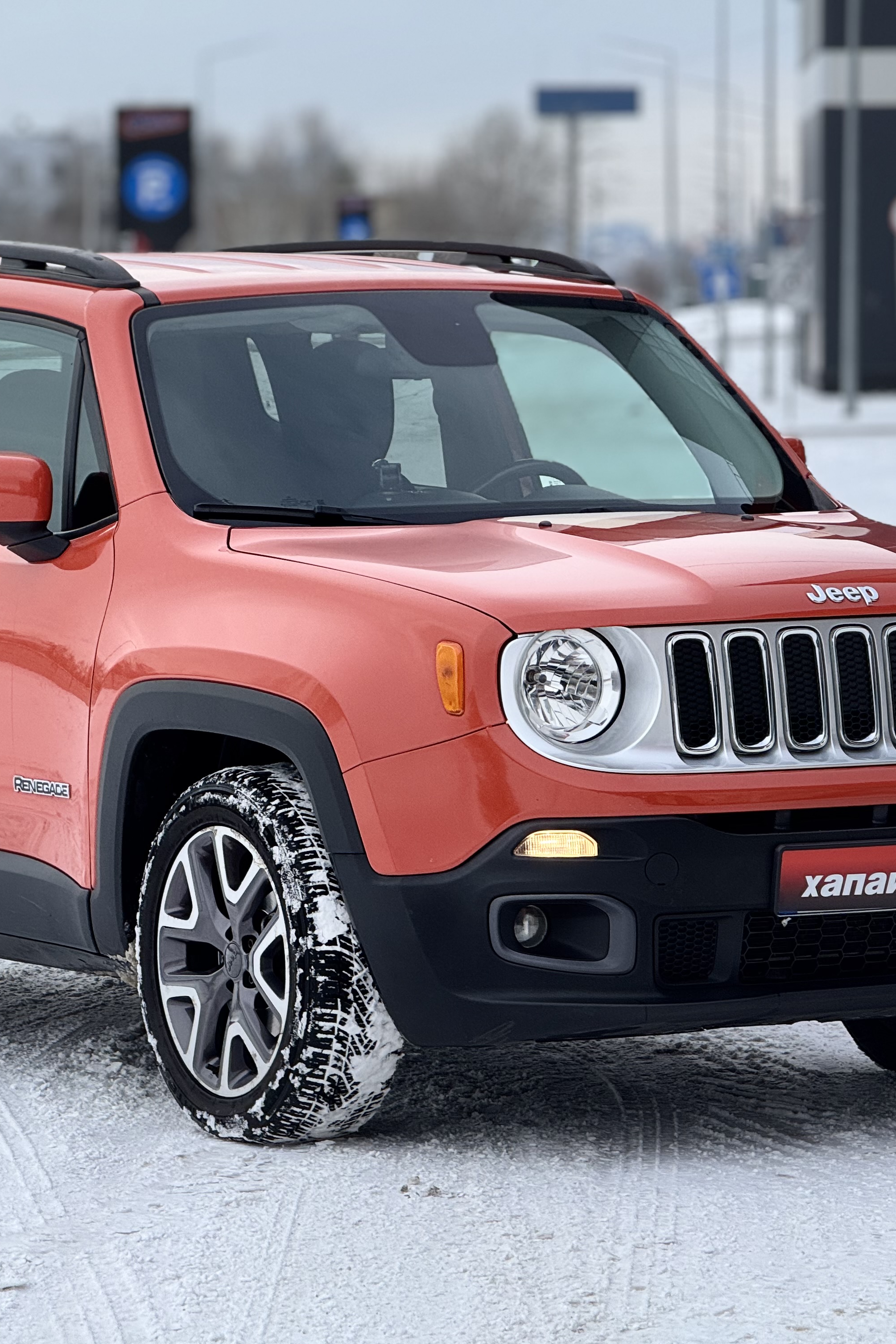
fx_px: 6233
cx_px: 344
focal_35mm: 167
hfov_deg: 8.2
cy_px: 673
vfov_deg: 12.3
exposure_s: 1/442
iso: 50
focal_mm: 15.66
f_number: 2.8
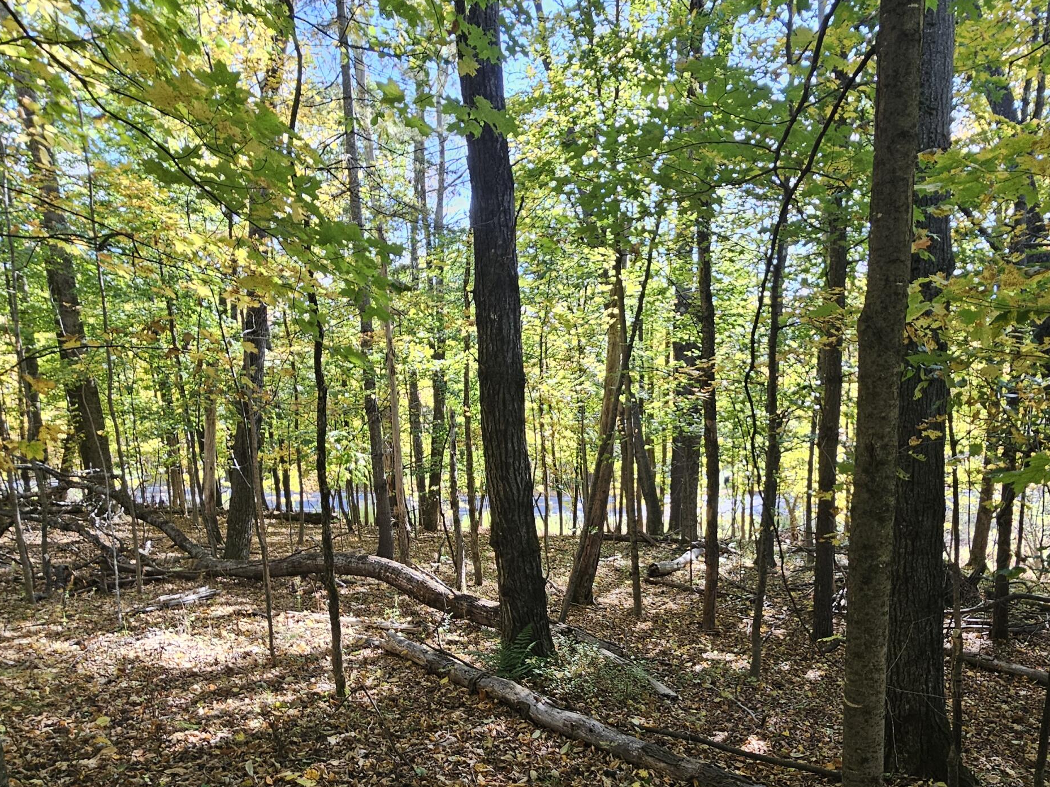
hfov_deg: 78.7
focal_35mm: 21
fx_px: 637
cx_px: 589
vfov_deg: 62.1
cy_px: 514
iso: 50
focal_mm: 2.2
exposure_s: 1/120
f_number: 2.2
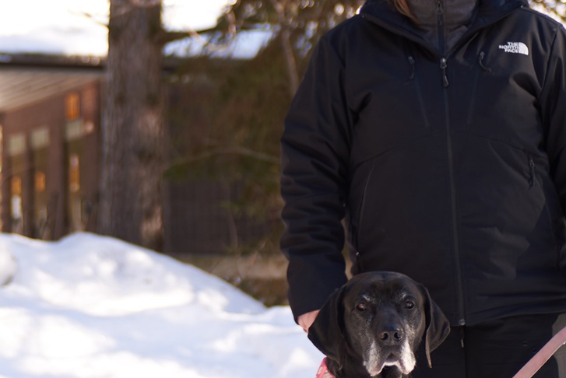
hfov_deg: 14.7
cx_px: 115
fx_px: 2187
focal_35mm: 139
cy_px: 198
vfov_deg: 9.9
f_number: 2.8
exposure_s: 1/320
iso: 100
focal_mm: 45
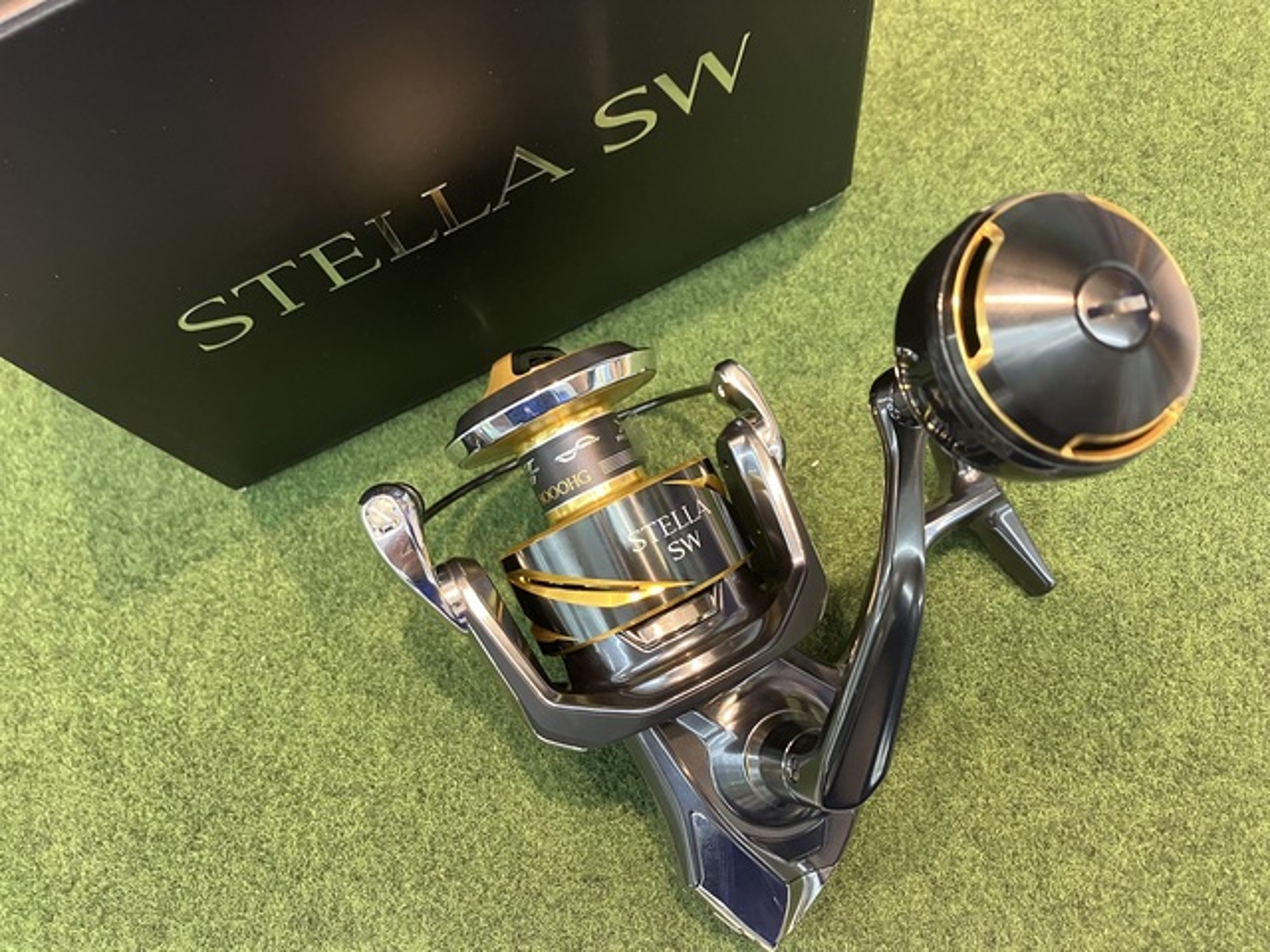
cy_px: 476
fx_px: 1027
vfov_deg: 49.7
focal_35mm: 28
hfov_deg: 63.4
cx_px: 635
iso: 100
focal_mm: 3.99
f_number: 1.8
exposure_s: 1/50
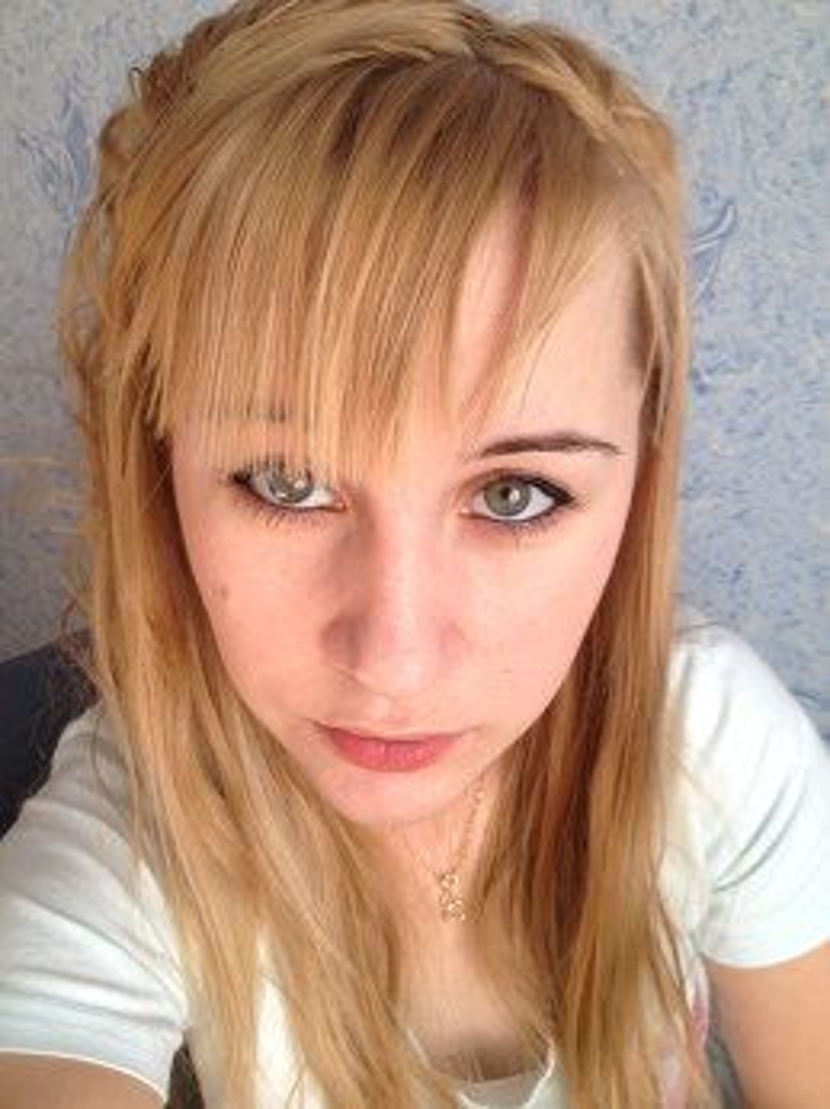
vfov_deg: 52.7
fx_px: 1120
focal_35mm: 35
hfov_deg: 40.7
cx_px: 415
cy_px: 554
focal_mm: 4.28
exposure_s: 1/40
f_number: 2.4
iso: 50
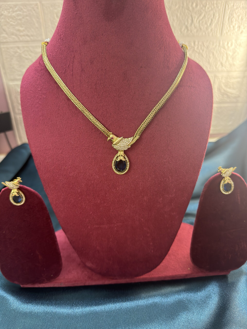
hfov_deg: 56.8
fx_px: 228
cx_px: 124
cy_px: 164
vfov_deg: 71.6
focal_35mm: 24
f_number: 1.78
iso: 250
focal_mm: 6.76
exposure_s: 1/50
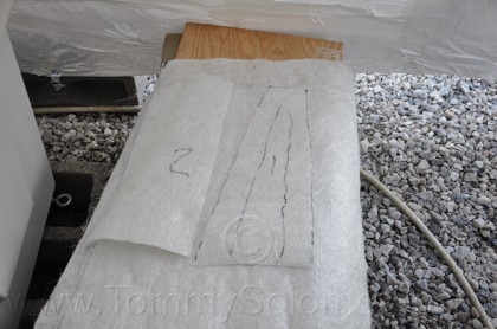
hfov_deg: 43.7
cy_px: 164
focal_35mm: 45
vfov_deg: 29.7
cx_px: 248
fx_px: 620
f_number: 5.6
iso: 320
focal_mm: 30
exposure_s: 1/125
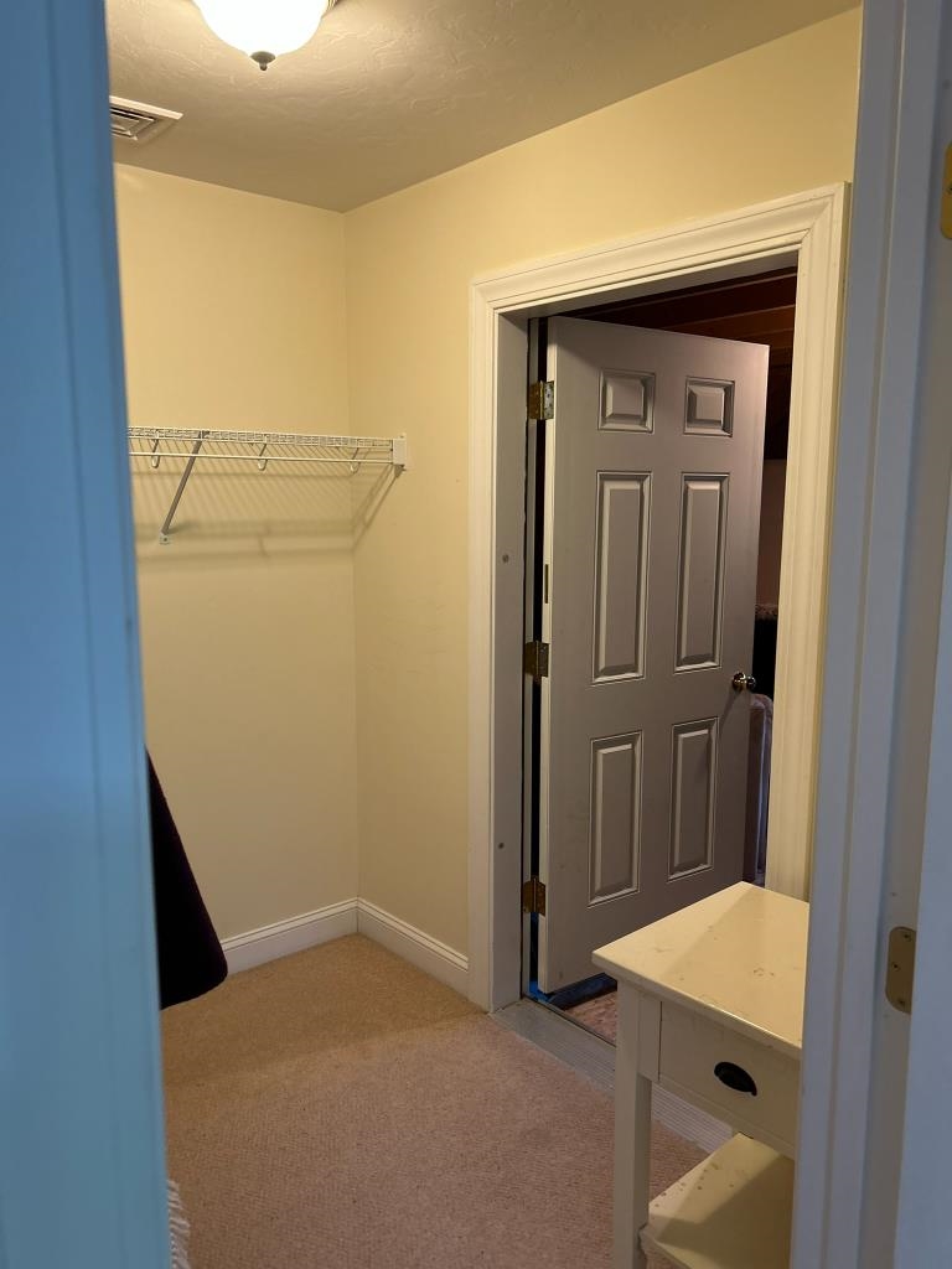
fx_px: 953
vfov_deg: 67.3
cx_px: 476
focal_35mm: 26
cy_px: 634
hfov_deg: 53.1
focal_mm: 5.7
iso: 160
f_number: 1.5
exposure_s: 1/60
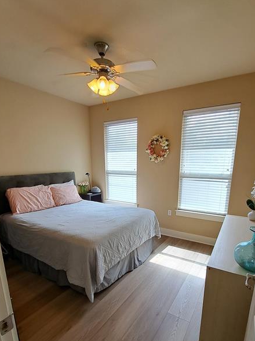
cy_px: 200
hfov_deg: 74.5
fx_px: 167
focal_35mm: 17
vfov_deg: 90.1
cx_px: 140
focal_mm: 1.74
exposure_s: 1/120
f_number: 2.2
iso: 50
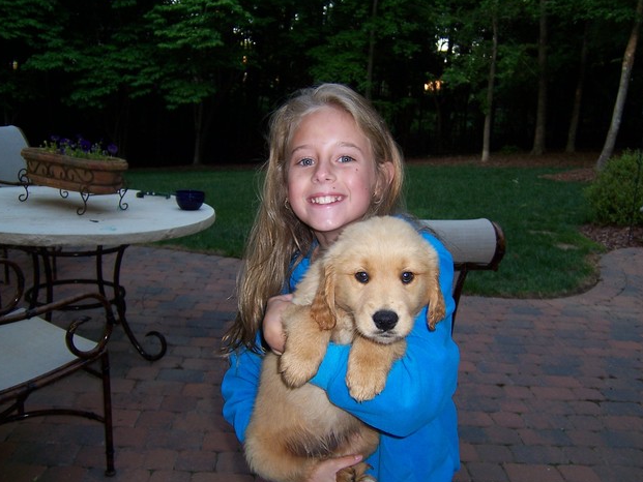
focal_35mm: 34
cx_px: 319
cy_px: 238
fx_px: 632
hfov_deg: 53.9
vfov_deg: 41.8
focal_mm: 5.5
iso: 80
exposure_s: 1/60
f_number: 2.8
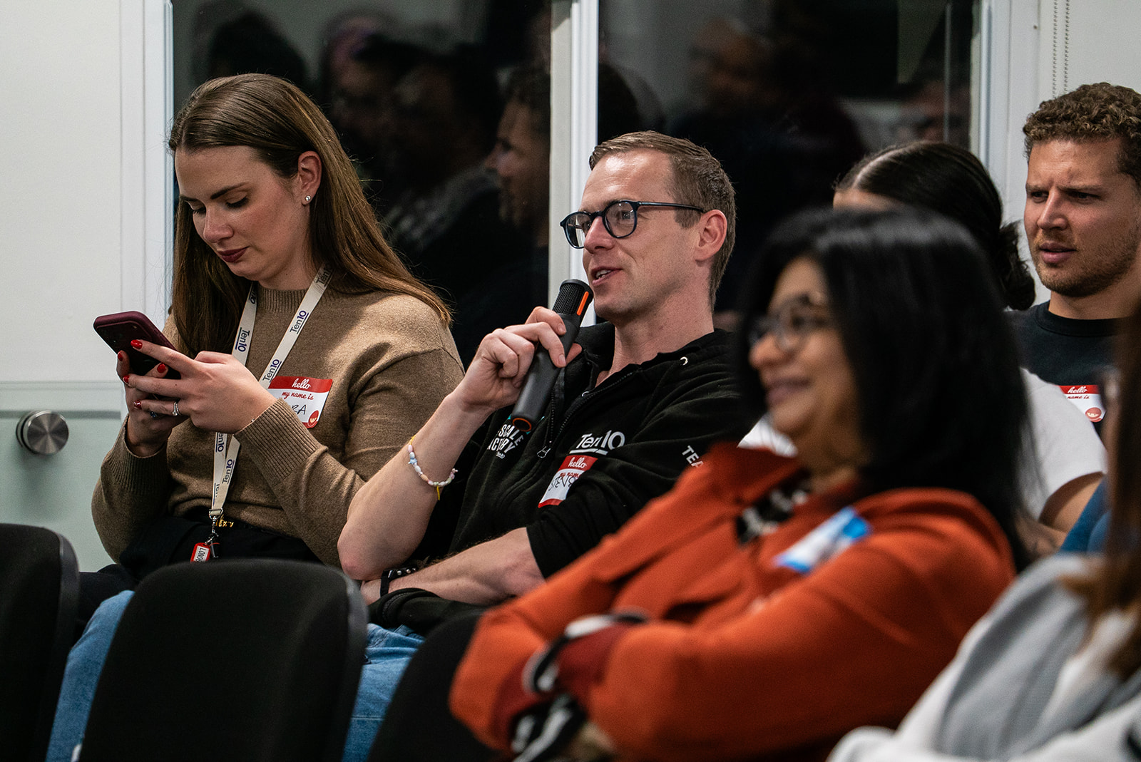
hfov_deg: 9.0
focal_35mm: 228
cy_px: 381
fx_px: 7231
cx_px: 570
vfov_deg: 6.0
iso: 3200
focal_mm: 228
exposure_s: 1/250
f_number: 5.6
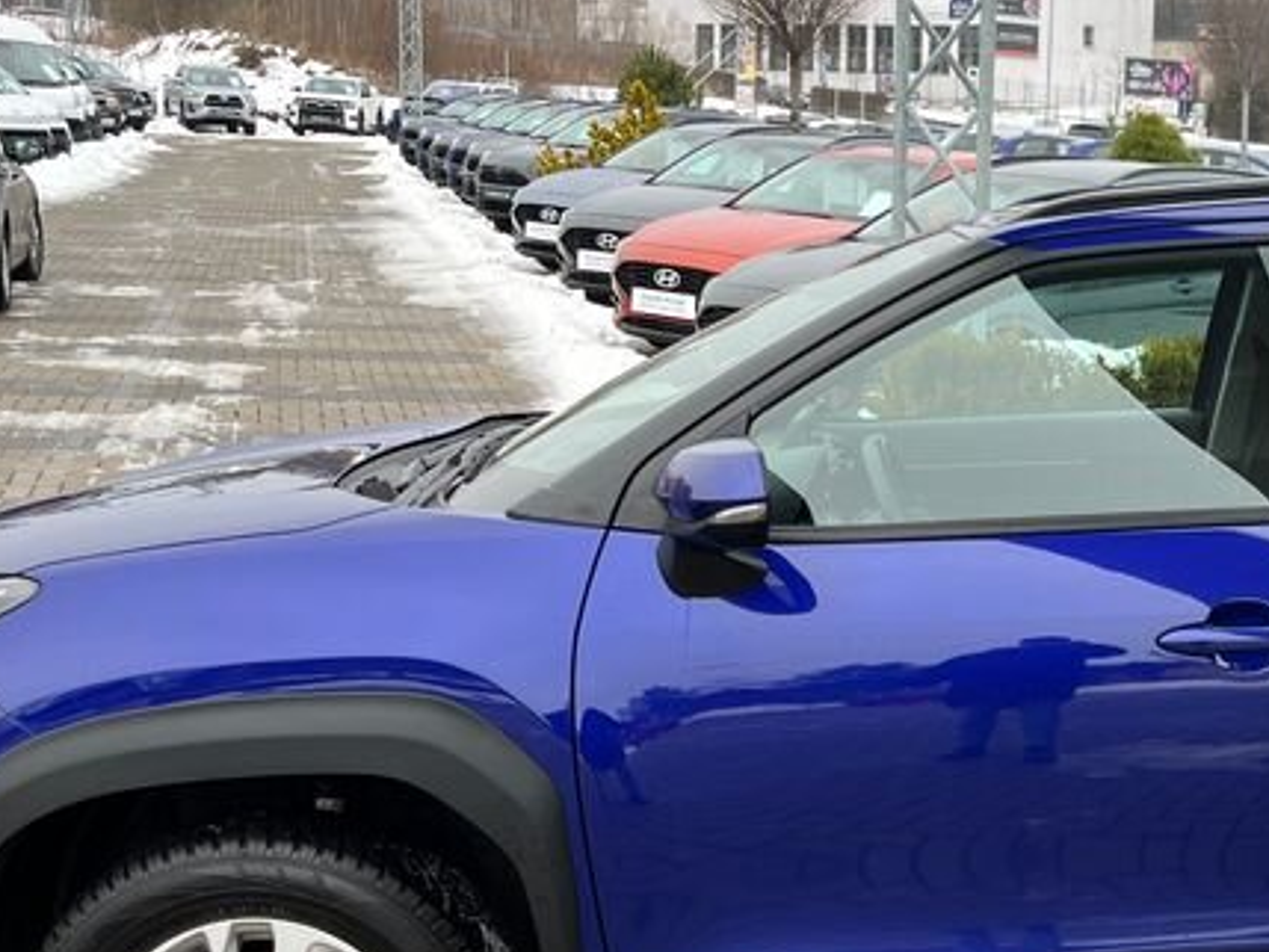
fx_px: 2274
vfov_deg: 23.6
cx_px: 1118
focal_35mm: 62
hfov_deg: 30.0
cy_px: 612
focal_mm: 5.1
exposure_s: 1/362
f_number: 1.6
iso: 50
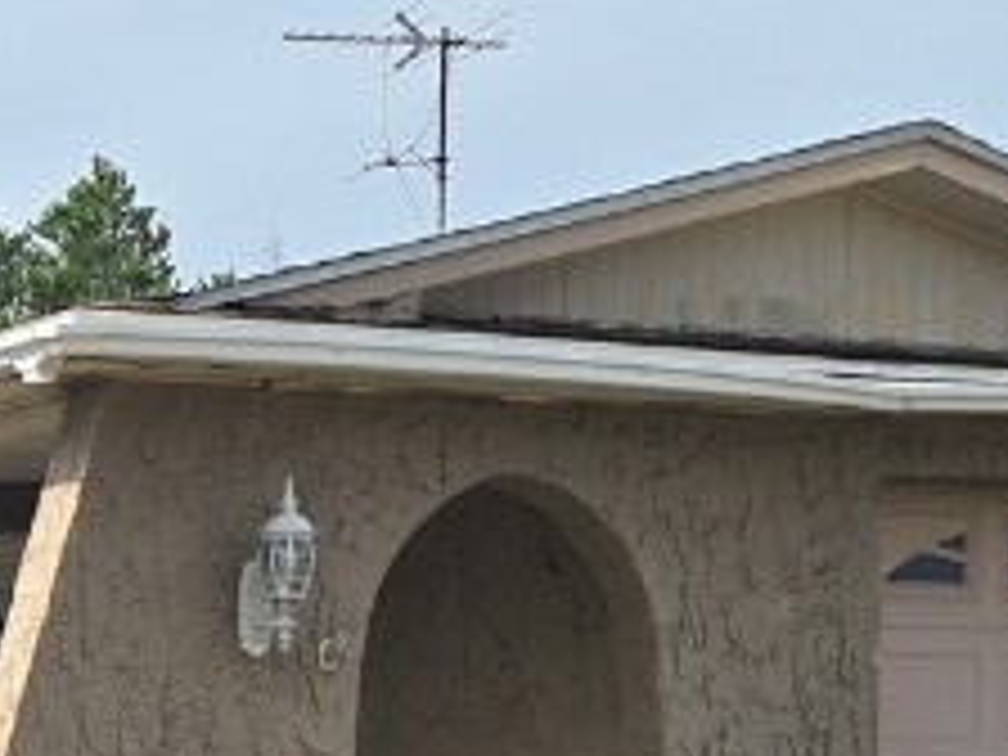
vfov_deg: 13.5
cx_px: -364
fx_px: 3058
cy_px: 999
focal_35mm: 105
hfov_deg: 17.4
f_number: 1.7
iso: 12
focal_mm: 6.3
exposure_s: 1/878
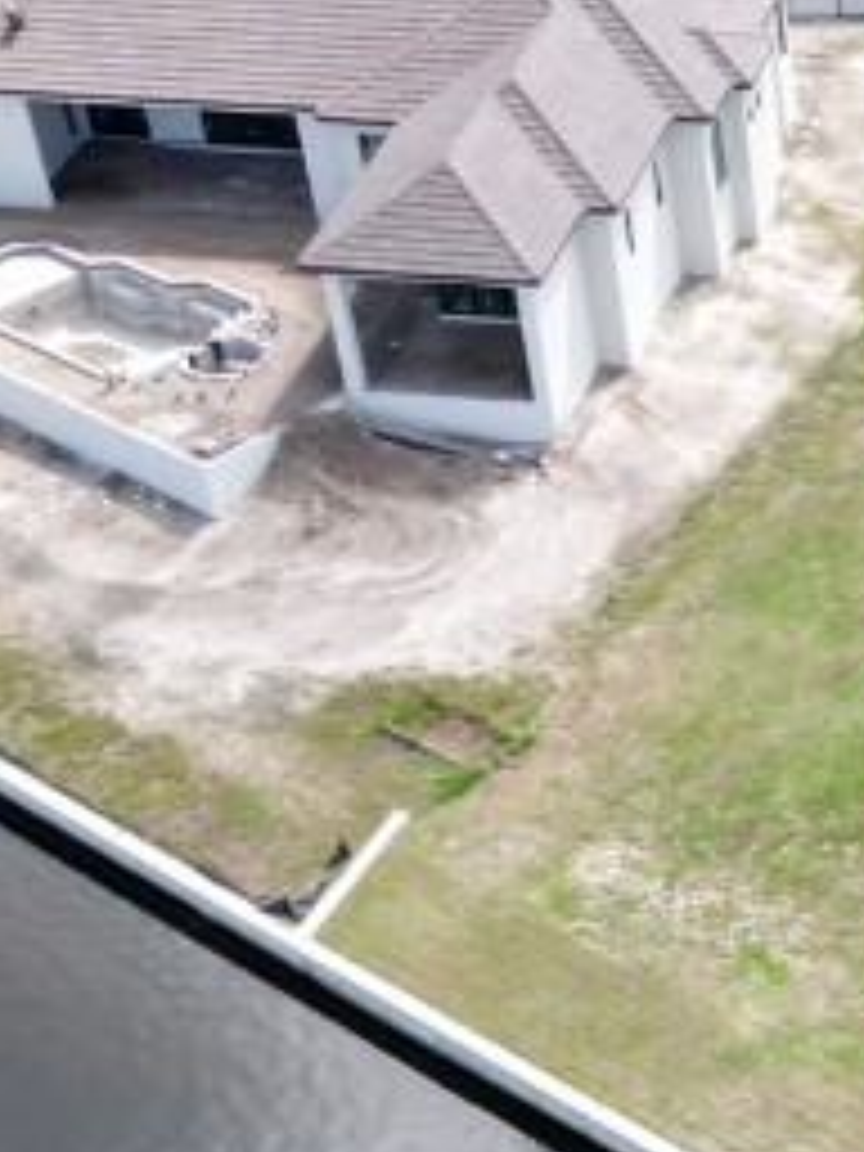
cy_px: 918
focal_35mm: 96
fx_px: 3195
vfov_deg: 20.2
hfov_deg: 14.4
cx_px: 1292
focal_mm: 6.72
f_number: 1.7
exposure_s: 1/1500
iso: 200
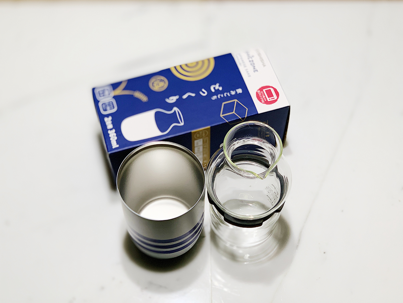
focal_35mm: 52
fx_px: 605
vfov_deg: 28.0
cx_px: 202
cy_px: 152
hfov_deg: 36.8
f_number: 2.4
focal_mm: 6
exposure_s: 1/98
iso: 80
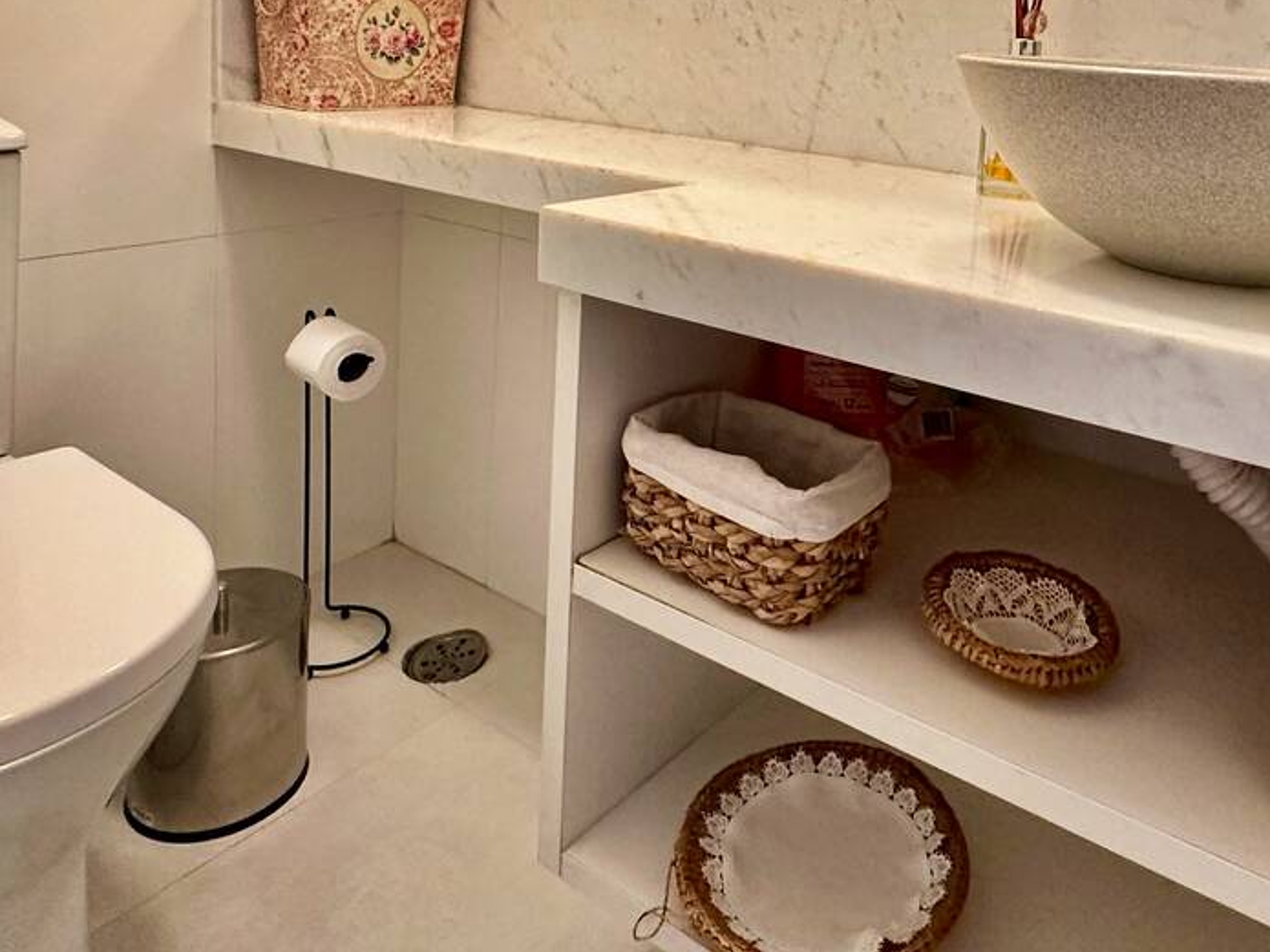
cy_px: 128
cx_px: 775
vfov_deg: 44.6
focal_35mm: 29
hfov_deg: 61.0
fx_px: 1064
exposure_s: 1/120
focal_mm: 2.22
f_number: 2.2
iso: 250
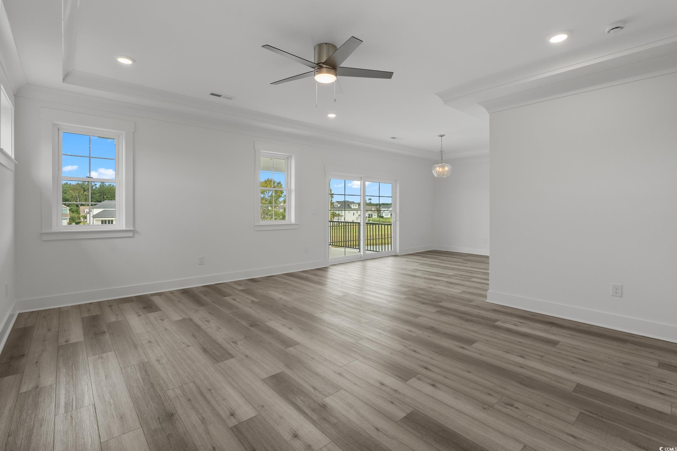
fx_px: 301
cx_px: 338
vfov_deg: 73.8
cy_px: 226
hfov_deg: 96.7
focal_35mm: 16
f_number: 8
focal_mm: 16
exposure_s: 1/15
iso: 640
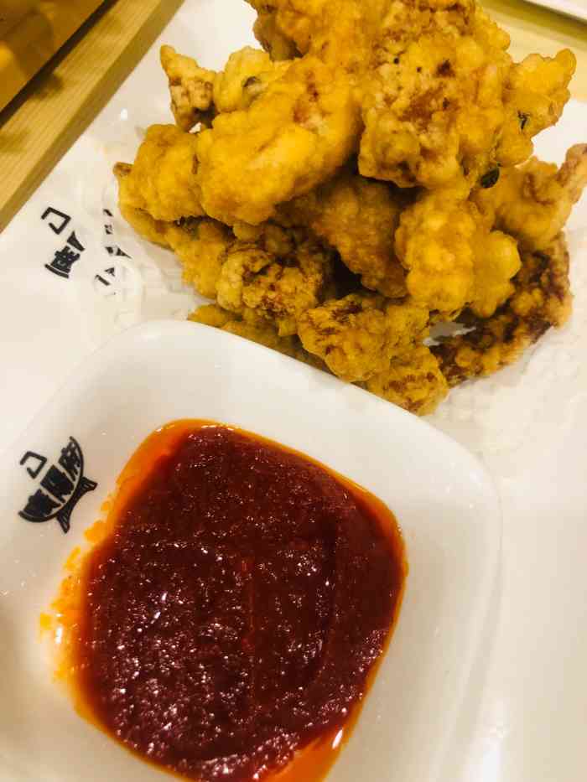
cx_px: 294
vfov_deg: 63.4
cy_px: 391
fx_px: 633
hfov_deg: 49.8
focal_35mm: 28
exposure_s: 1/17
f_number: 1.8
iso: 64
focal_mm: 3.99
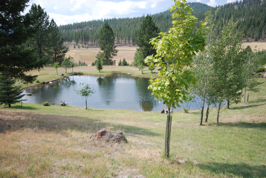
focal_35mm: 30
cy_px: 89
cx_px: 133
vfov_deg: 43.7
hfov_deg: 61.9
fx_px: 222
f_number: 6.3
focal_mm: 20
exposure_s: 1/160
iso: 100
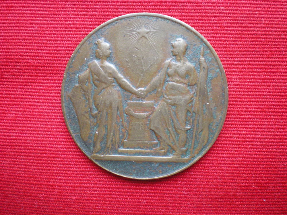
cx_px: 144
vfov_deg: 37.7
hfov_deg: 49.0
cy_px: 108
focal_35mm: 38
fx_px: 315
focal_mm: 6.3
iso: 400
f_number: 3.1
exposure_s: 1/20
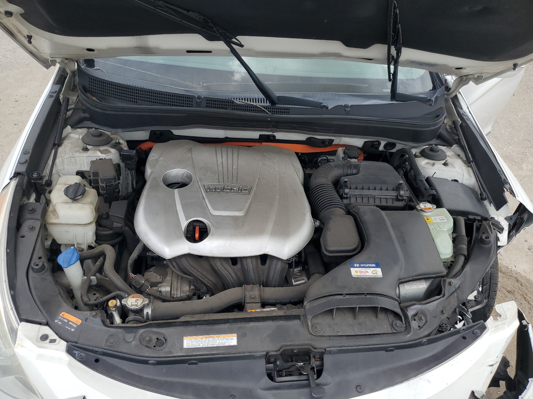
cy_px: 200
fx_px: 400
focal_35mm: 26
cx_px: 266
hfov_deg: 67.3
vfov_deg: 53.1
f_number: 1.5
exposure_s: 1/1667
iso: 50
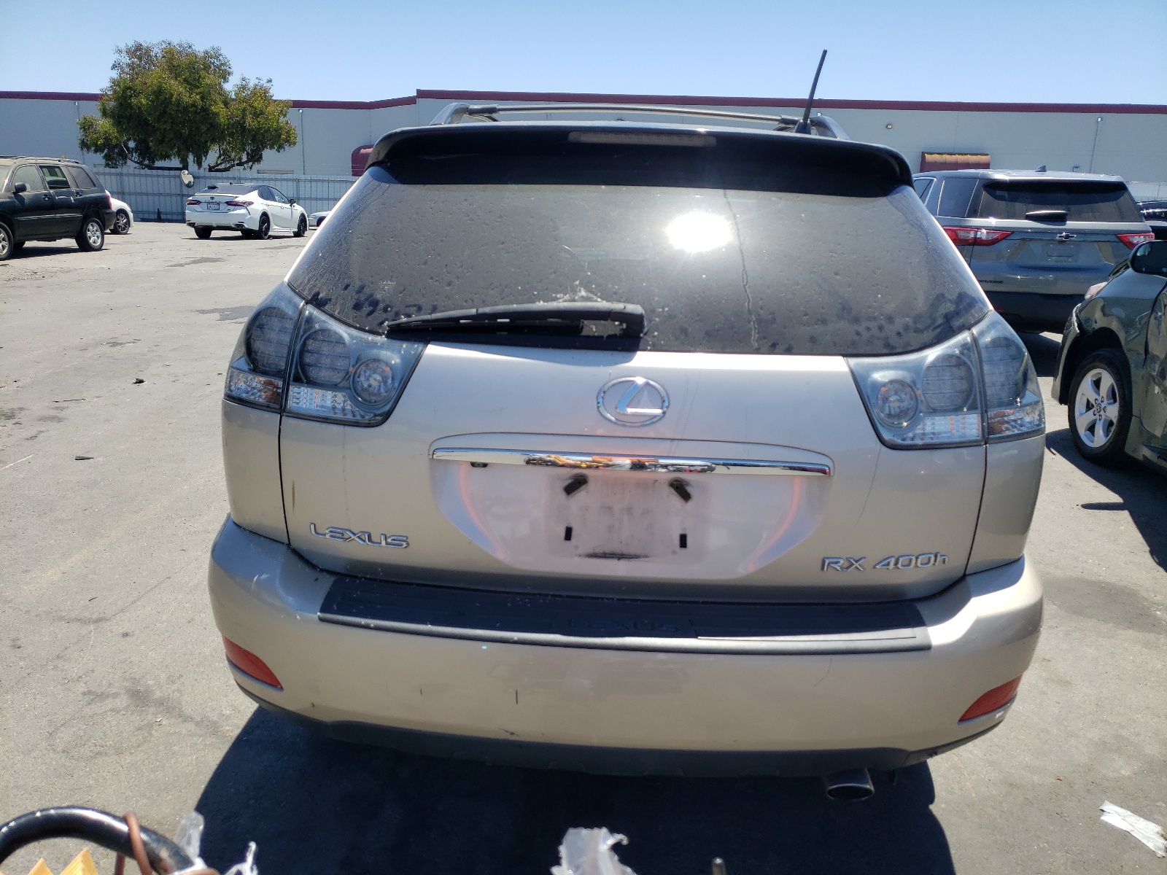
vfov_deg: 53.1
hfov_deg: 67.3
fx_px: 877
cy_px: 438
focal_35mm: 26
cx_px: 584
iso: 50
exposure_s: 1/2500
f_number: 1.5
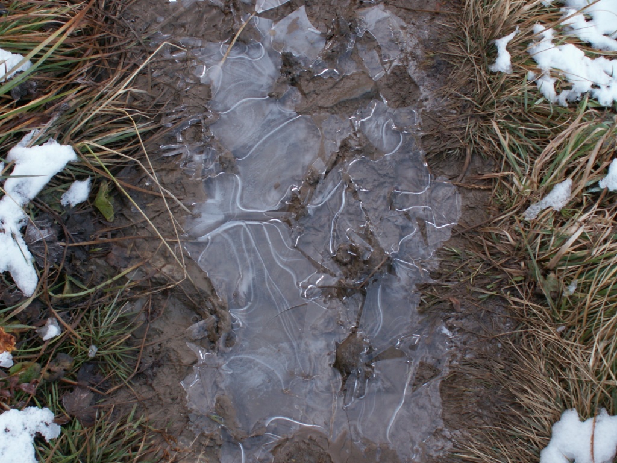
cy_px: 232
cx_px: 308
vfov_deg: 27.5
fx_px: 945
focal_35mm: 53
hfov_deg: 36.2
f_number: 4.5
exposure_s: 1/30
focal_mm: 8.78
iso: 50
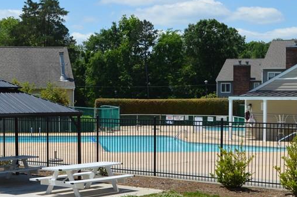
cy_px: 124
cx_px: 83
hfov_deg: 24.0
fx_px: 692
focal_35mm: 84
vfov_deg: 16.2
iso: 100
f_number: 8
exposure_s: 1/320
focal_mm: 26
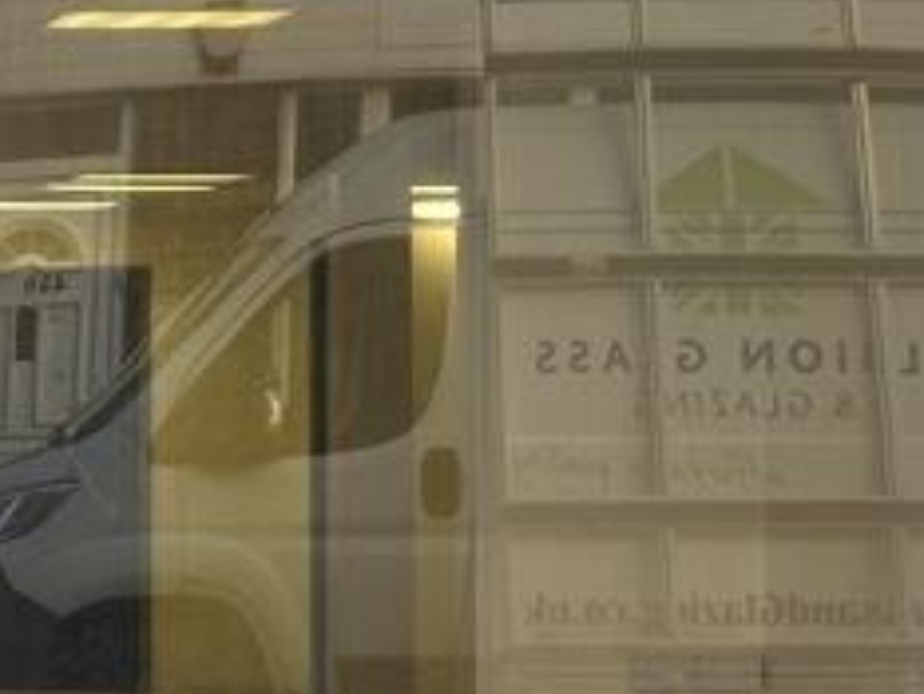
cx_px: -650
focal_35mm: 211
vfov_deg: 7.0
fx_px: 5635
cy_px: 274
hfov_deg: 9.0
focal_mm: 6.86
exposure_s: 1/128
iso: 80
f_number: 1.78
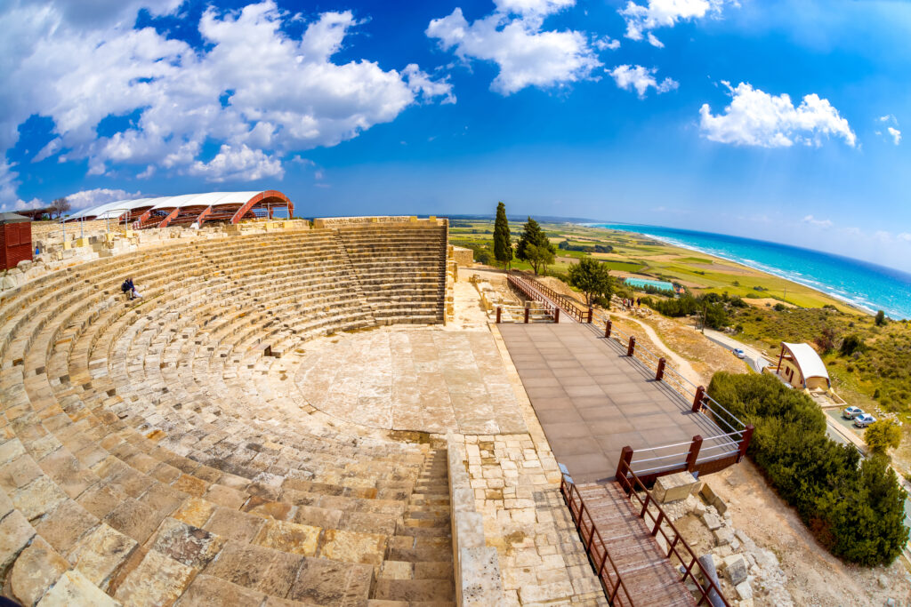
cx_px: 456
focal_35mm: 15
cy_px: 304
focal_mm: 15
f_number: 7.1
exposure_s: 1/1000
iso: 200
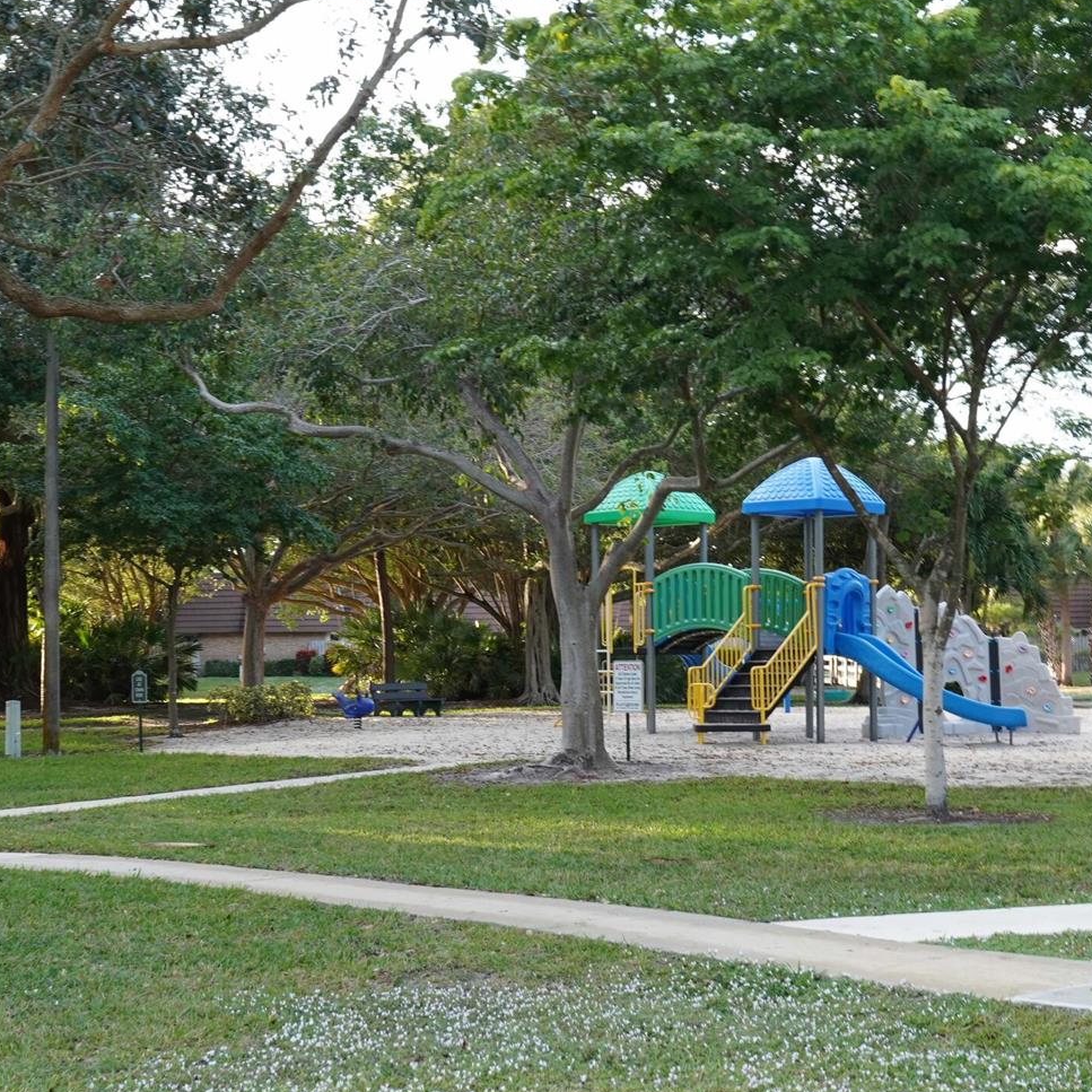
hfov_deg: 27.3
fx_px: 2248
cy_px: 611
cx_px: 499
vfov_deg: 27.3
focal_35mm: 63
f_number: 9
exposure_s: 1/40
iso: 320
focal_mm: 35
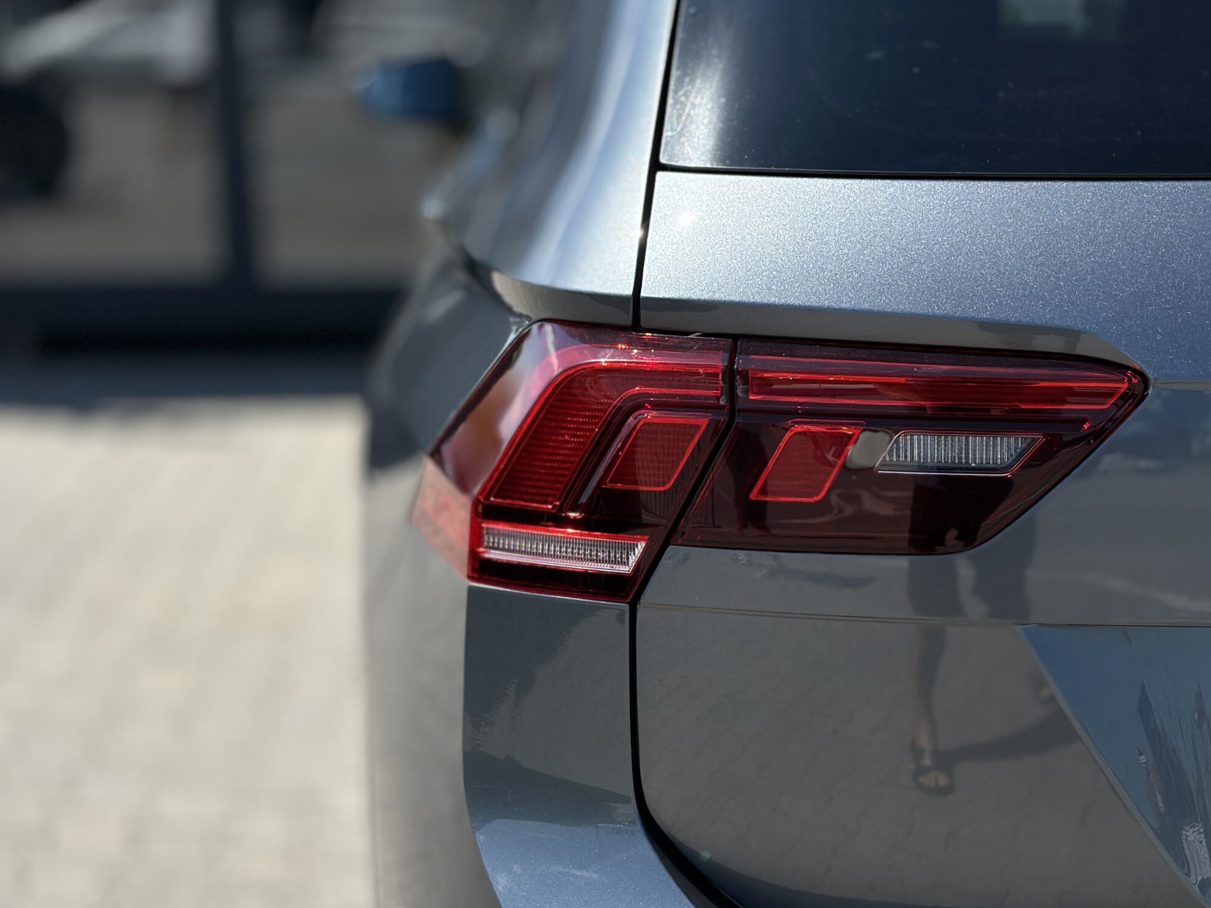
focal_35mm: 62
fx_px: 2169
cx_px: 687
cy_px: 522
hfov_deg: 31.2
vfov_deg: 23.6
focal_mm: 6.86
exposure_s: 1/6211
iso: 100
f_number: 1.78
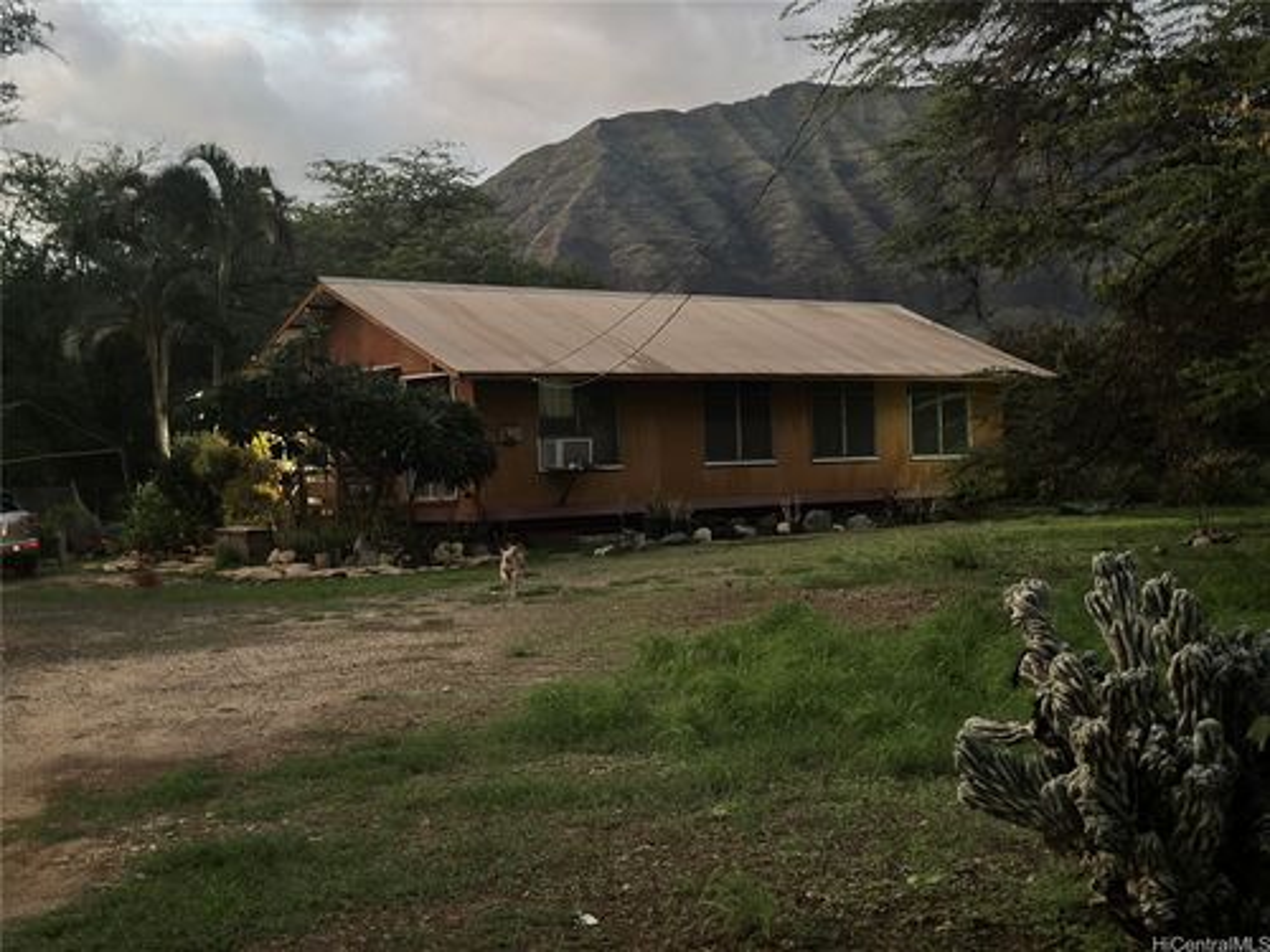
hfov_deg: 39.7
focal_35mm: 48
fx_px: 1761
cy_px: 476
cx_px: 635
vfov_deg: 30.3
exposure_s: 1/18
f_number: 1.78
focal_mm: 6.86
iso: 1000
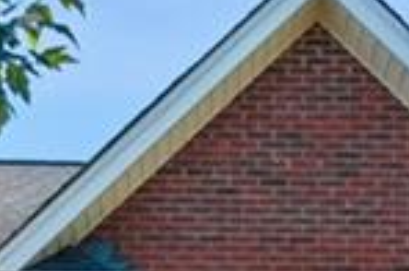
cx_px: 169
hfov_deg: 17.9
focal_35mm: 114
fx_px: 1298
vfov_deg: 9.3
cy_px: 837
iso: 200
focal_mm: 11
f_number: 8
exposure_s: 1/250
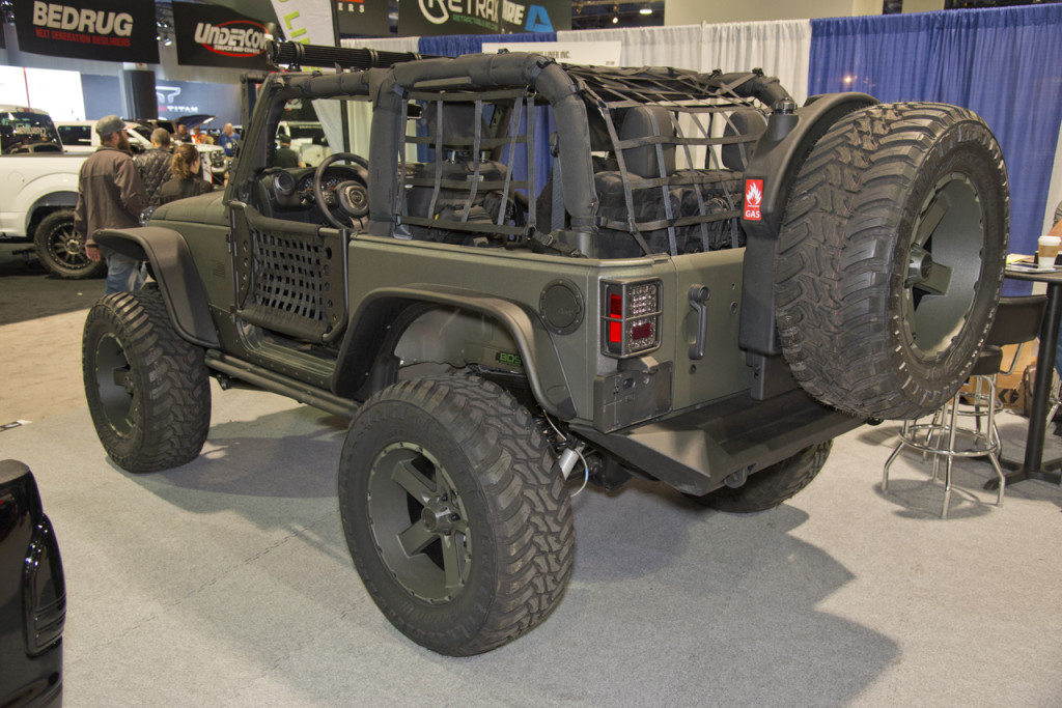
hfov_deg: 58.7
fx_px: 944
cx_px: 531
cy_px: 354
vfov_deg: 41.1
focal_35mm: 32
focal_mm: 32
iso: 2000
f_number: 5
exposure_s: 1/60
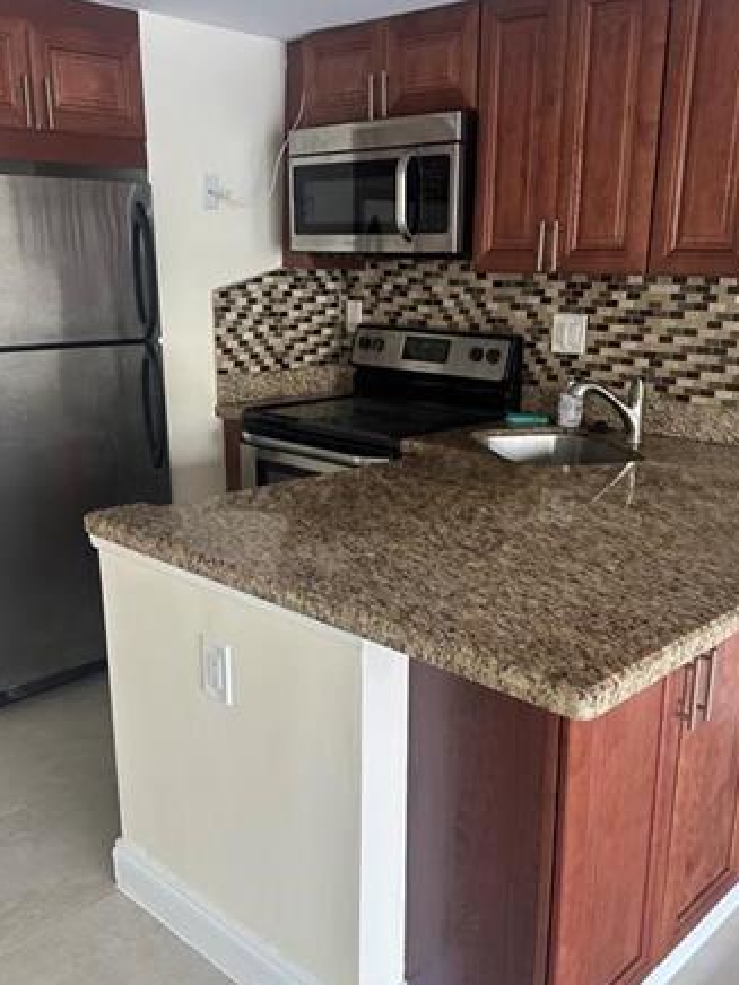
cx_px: 391
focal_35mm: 33
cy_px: 531
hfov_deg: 42.9
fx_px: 939
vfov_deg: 55.3
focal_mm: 6.86
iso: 125
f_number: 1.78
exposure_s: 1/60
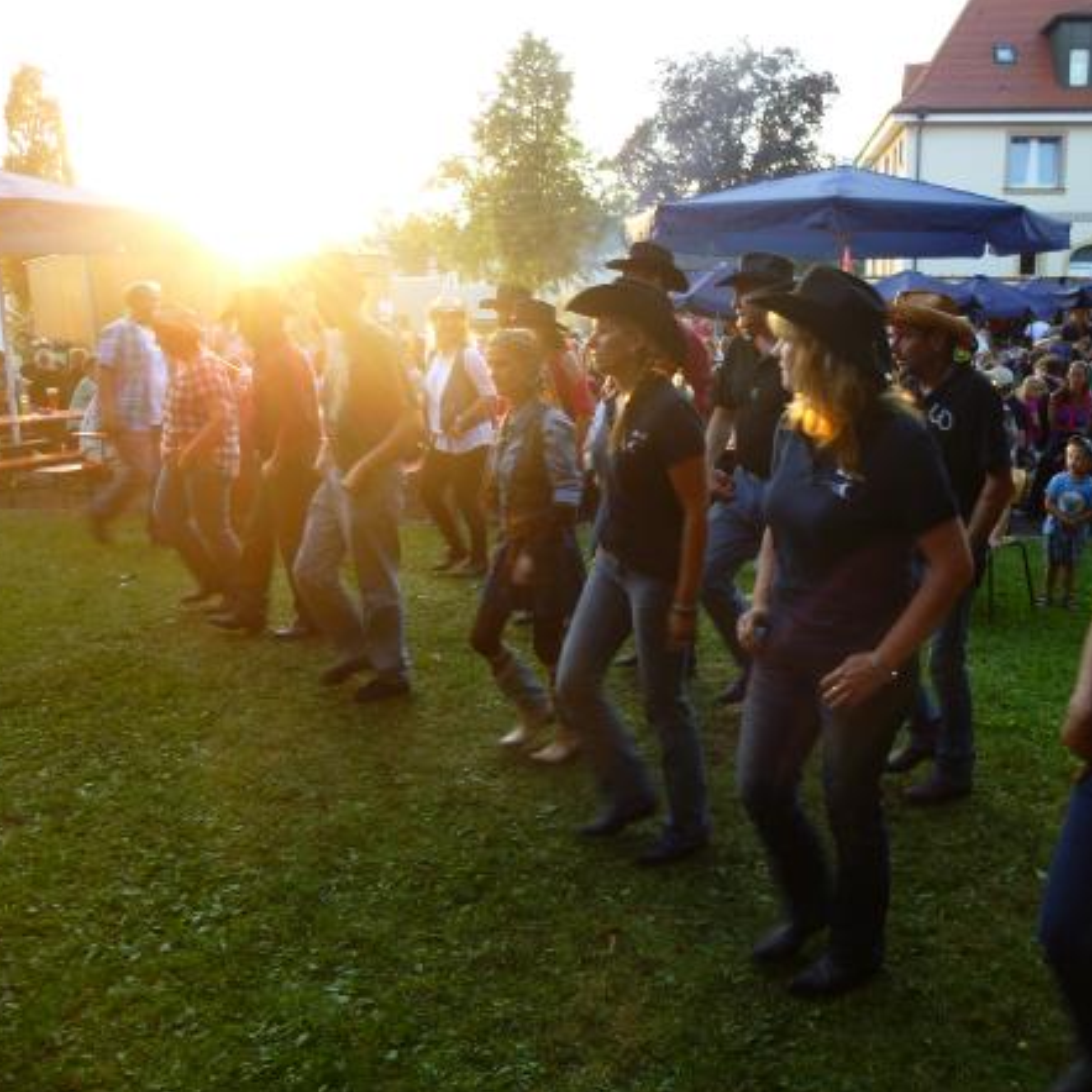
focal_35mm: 30
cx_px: 704
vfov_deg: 54.0
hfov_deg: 53.2
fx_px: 1071
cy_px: 551
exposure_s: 1/40
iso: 100
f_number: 3.1
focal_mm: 4.5
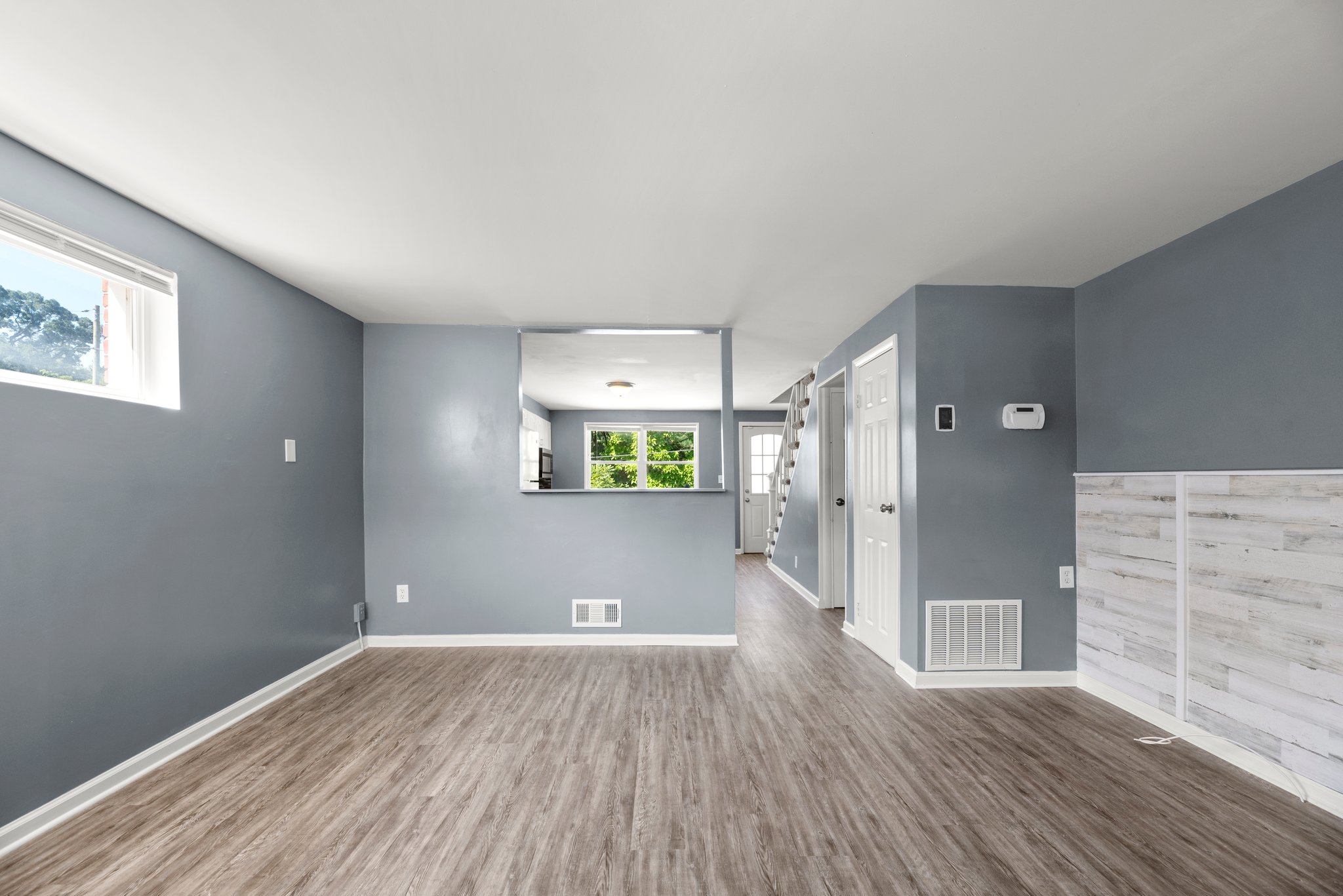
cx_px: 672
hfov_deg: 104.2
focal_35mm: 14
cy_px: 448
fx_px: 522
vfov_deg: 81.3
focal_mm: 14
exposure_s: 1/15
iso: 250
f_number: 8
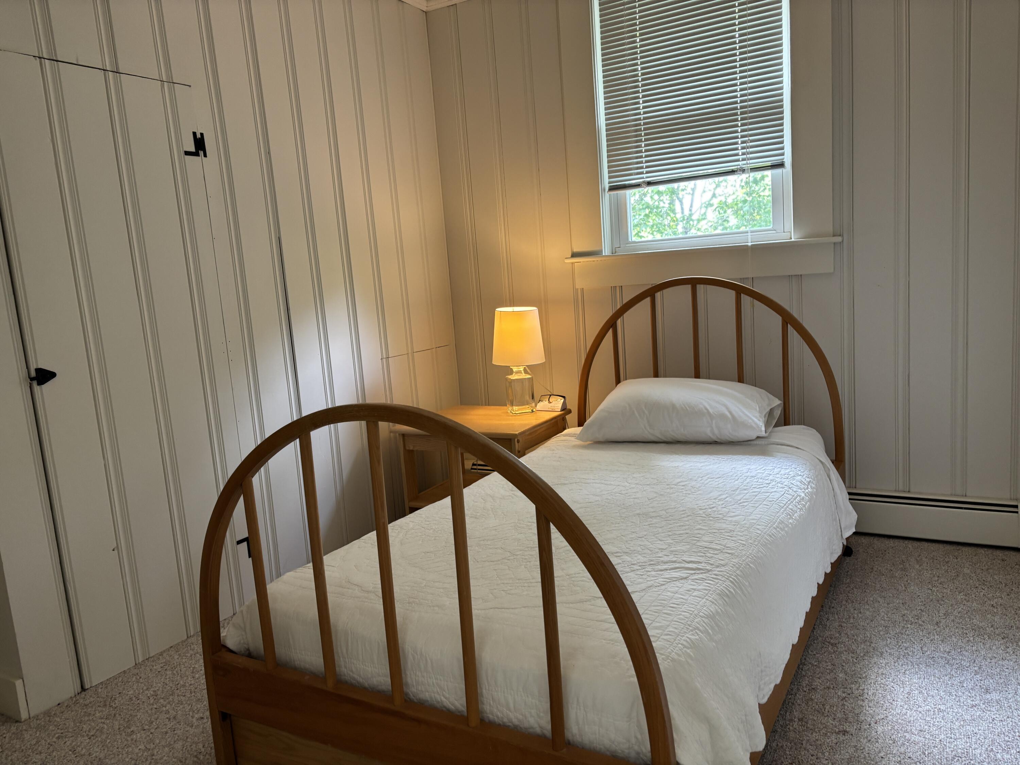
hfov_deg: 67.3
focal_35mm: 26
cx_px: 510
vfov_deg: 53.1
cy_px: 382
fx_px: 766
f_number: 1.6
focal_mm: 5.96
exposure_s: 1/60
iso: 125
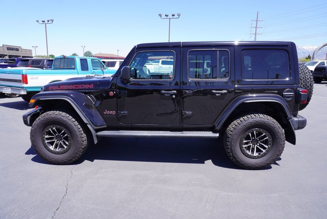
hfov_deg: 73.7
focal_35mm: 24
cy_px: 110
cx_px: 164
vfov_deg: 53.2
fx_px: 218
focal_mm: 16
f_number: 8
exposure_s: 1/125
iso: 100
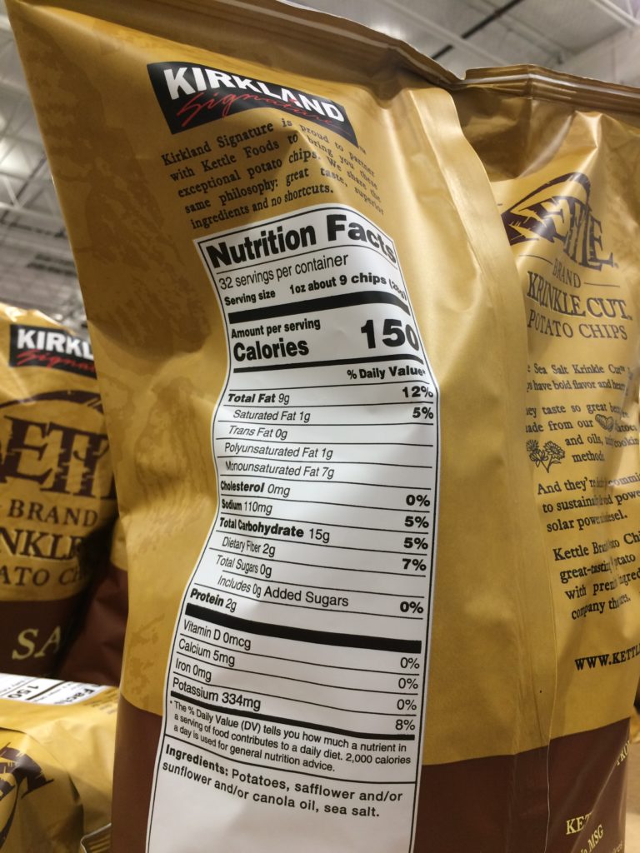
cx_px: 320
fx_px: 715
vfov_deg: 61.7
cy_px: 426
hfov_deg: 48.2
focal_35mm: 29
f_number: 2.2
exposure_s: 1/30
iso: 80
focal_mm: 4.15
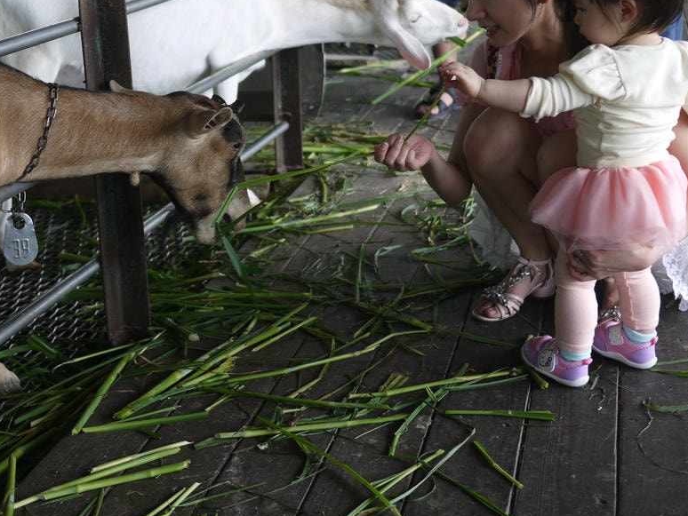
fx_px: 1233
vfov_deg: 23.5
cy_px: 139
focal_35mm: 62
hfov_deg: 31.2
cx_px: 324
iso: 160
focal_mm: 20
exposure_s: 1/125
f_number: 1.7
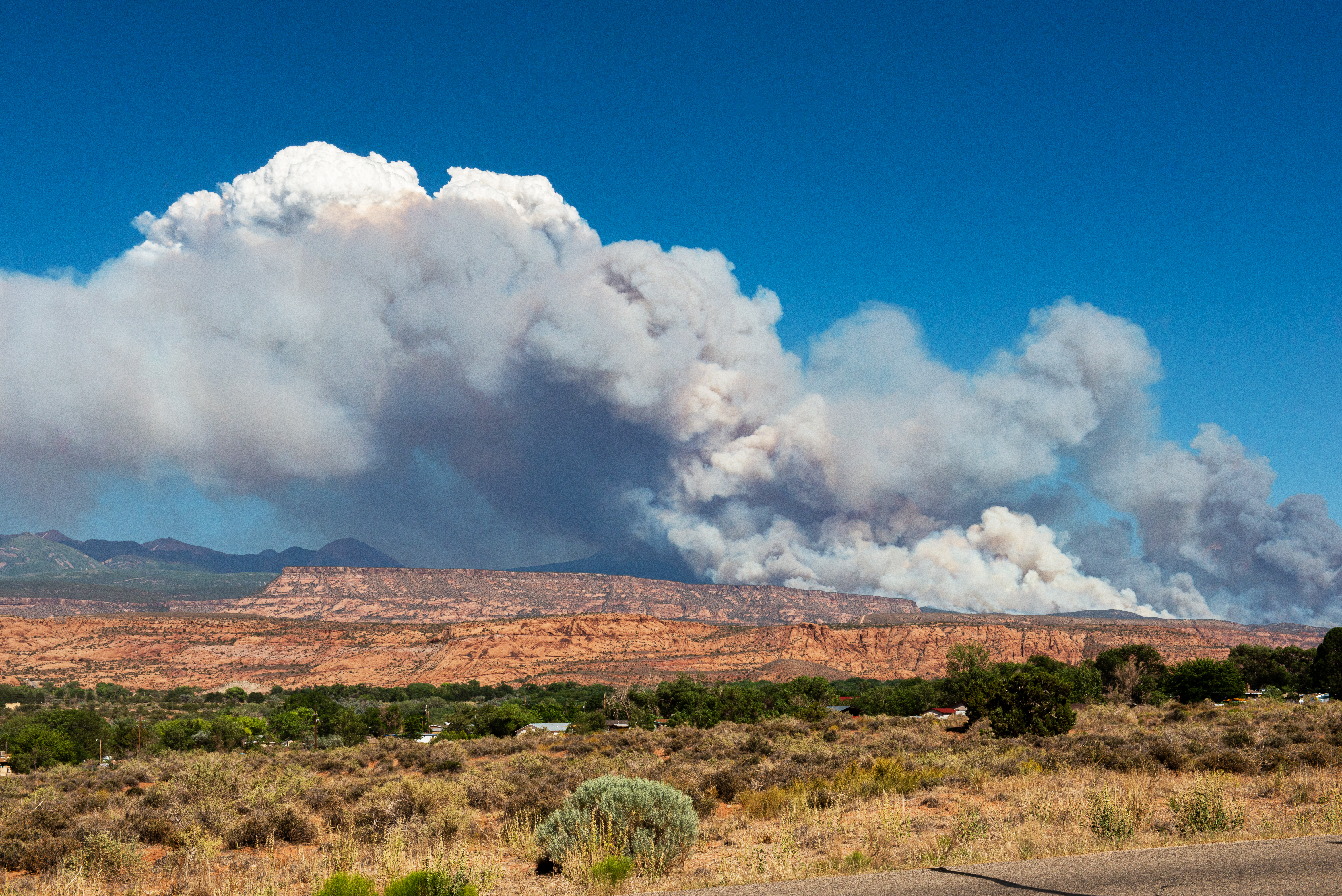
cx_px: 671
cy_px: 448
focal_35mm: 55
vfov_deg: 24.6
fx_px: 2051
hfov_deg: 36.2
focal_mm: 55
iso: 250
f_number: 14
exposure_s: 1/800
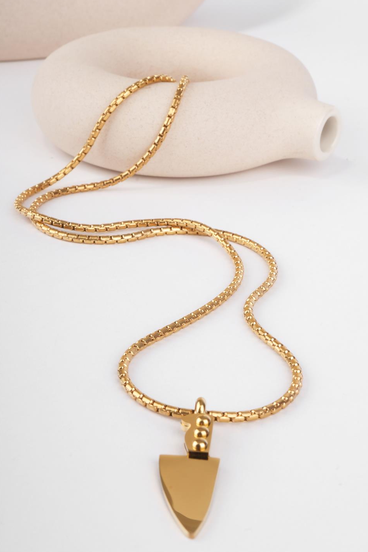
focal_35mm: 68
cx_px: 186
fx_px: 1043
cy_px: 274
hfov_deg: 20.0
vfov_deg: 29.7
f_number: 22
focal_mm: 44.7
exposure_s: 1/160
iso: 400
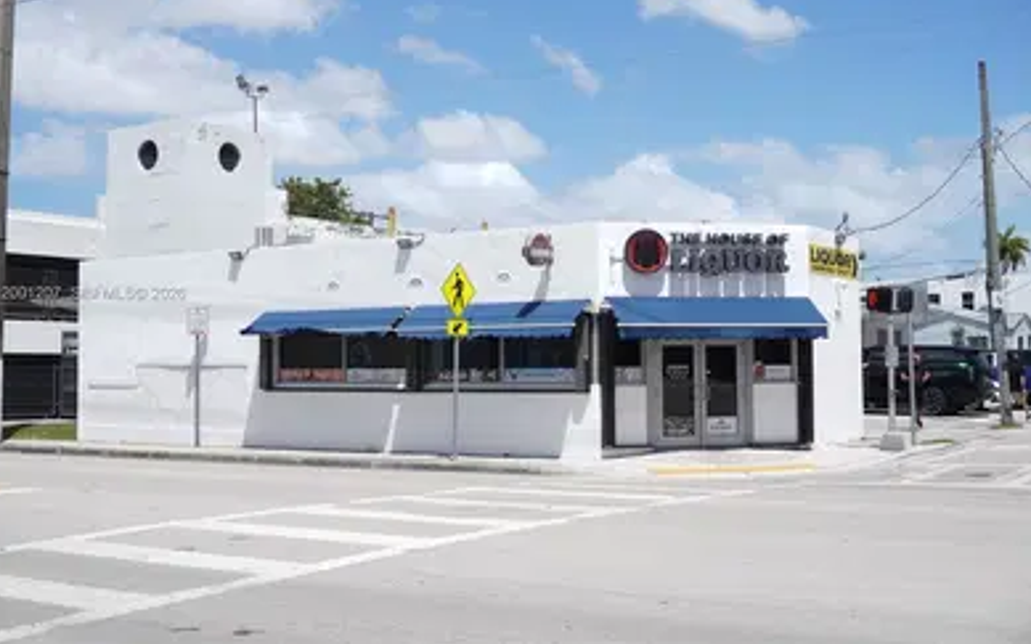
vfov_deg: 28.3
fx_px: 1279
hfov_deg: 43.9
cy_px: 294
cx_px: 509
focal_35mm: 46
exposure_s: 1/200
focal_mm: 29
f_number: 9
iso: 64
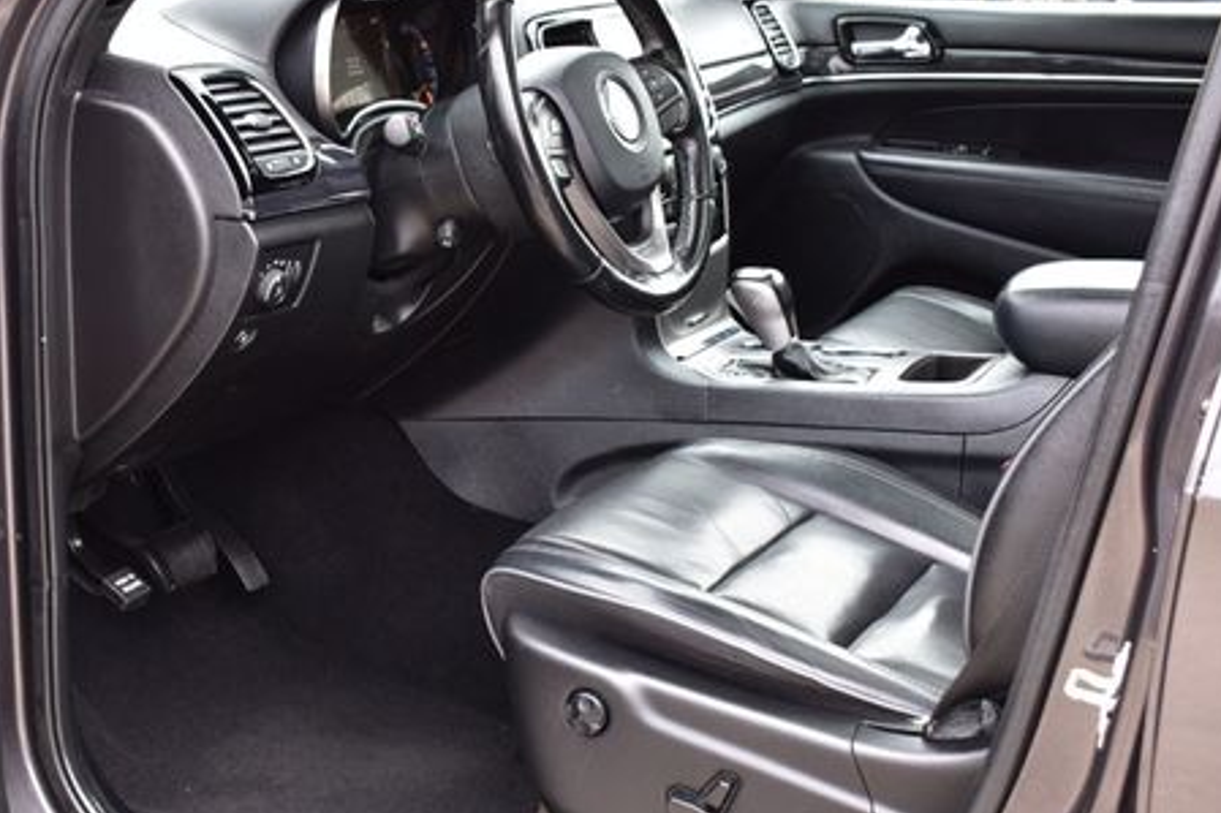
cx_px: 389
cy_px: 457
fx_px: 1957
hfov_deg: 34.3
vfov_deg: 23.5
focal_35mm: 58
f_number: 6.3
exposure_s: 1/20
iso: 400
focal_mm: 27
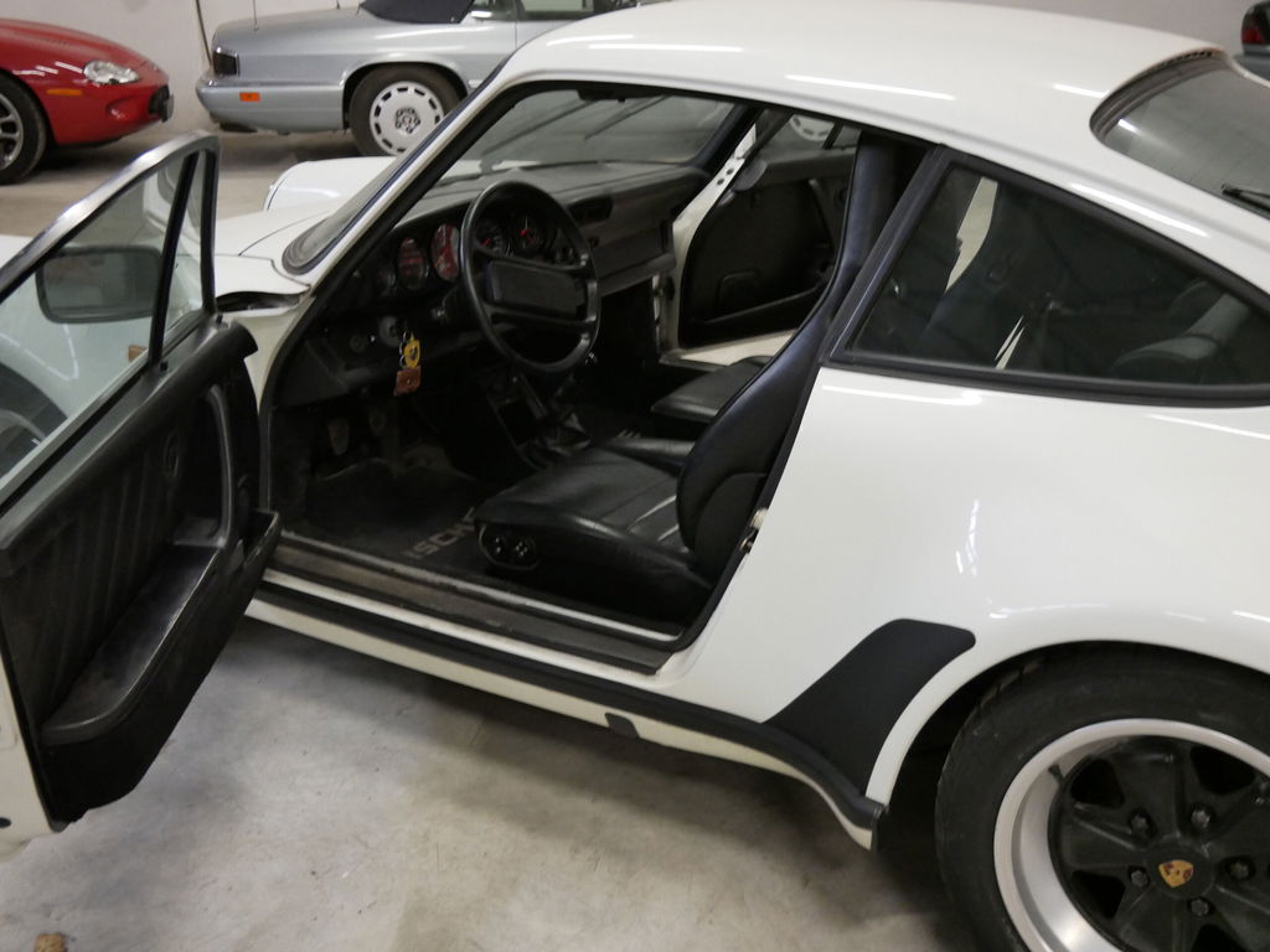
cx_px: 635
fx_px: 1468
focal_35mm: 40
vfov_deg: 36.0
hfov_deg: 46.8
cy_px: 476
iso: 2000
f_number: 4.1
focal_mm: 20
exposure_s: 1/60
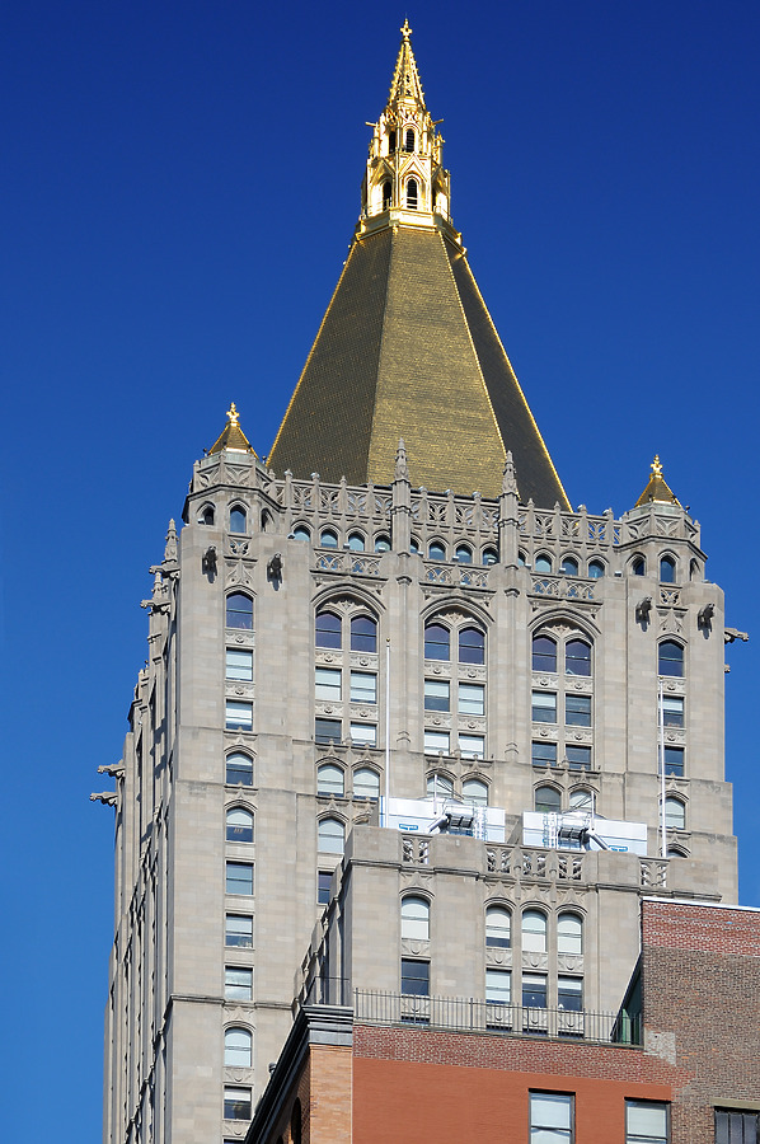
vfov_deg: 16.7
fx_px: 3904
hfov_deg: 11.1
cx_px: 380
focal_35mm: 123
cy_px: 572
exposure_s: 1/640
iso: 200
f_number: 9
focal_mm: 82
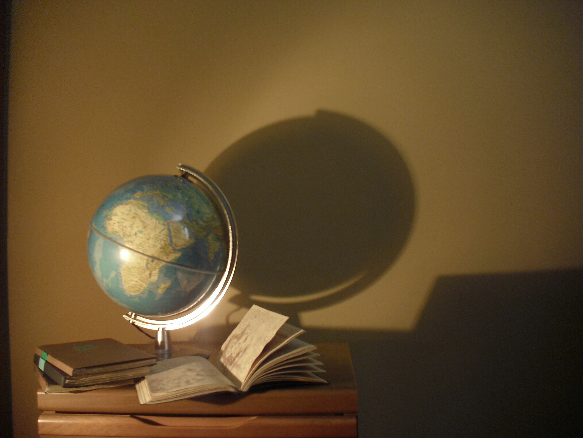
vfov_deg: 37.7
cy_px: 219
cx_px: 292
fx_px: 640
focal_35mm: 38
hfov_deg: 49.0
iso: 100
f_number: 2.8
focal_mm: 6.2
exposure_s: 4
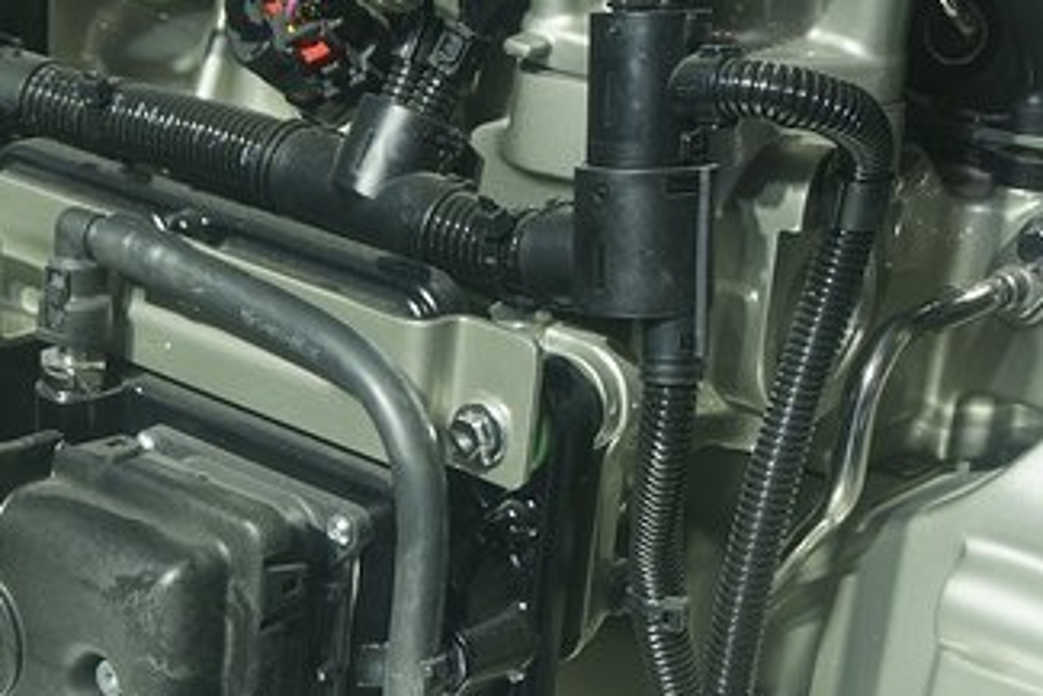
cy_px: 694
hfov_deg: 20.8
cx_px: 122
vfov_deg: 14.1
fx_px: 2782
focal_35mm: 96
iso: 100
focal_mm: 26
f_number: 5
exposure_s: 1/60
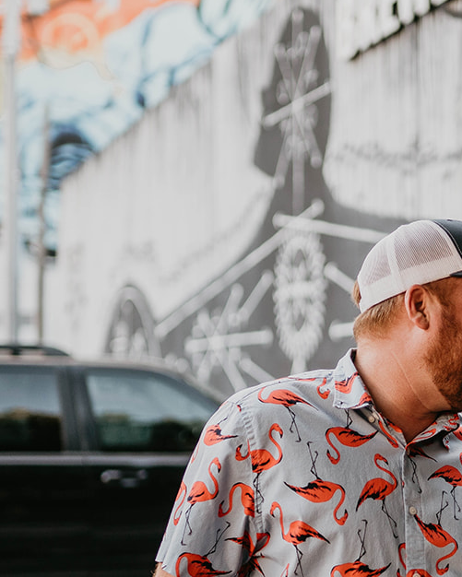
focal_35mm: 84
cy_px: 332
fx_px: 1435
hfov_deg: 18.1
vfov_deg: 22.7
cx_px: 384
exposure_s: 1/500
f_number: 1.4
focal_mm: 35
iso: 125
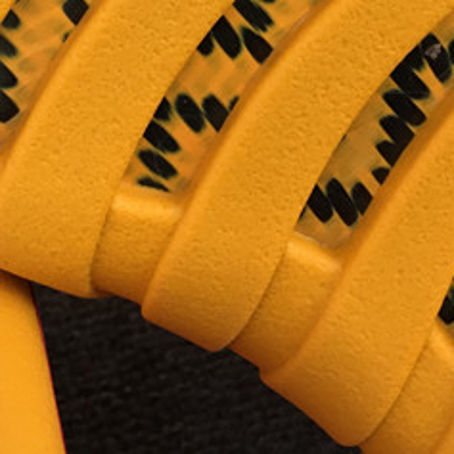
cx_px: 264
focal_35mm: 104
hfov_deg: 16.7
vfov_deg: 16.0
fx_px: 1543
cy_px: -108
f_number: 2.4
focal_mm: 3.3
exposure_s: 1/214
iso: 25
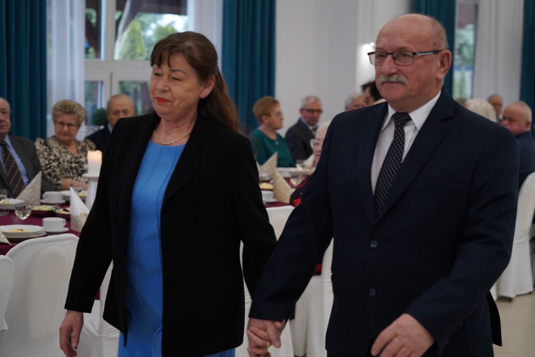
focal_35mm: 73
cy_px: 178
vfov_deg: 18.7
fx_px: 1085
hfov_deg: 27.7
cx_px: 268
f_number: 4
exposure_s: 1/125
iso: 1250
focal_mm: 73
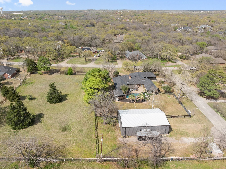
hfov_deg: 65.2
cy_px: 89
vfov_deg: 51.3
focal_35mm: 27
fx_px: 176
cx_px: 101
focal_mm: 12.29
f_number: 8
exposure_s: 1/200
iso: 100
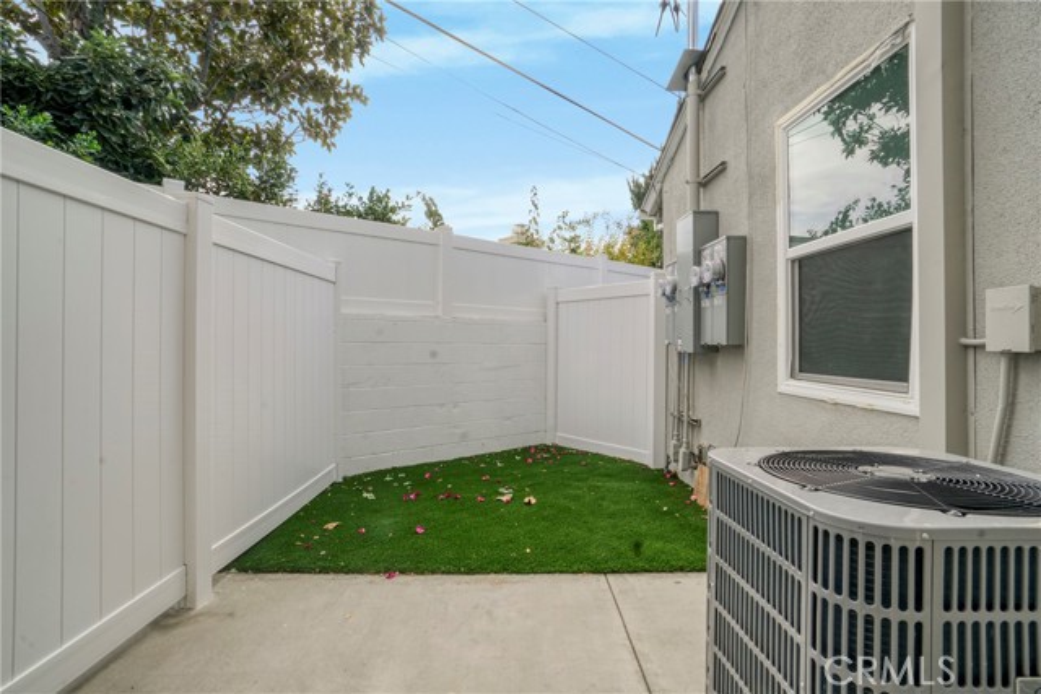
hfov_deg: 95.0
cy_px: 347
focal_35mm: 16
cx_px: 520
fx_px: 477
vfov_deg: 72.1
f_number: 22
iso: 100
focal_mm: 11
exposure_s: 1/25
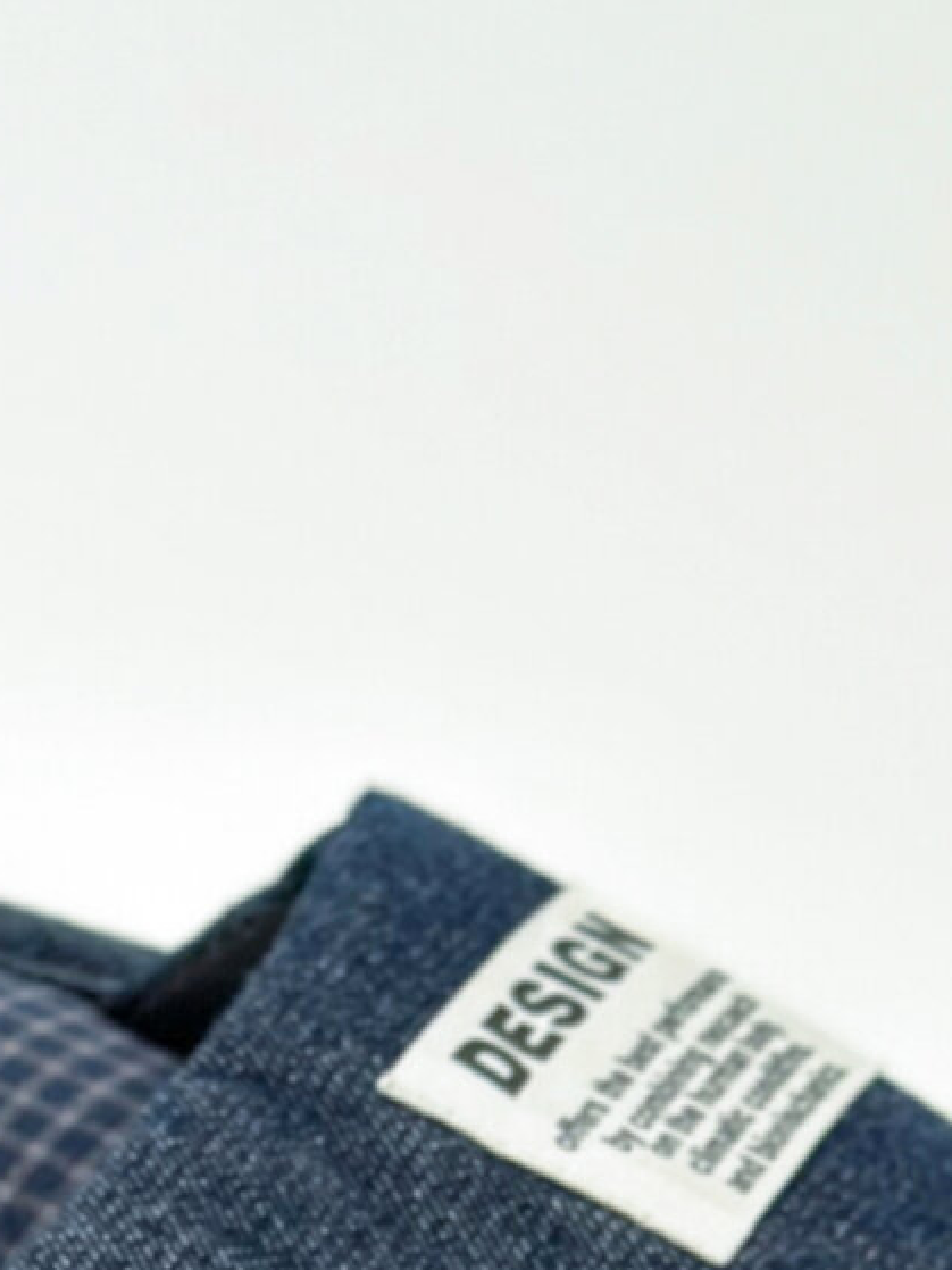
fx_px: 6053
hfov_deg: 8.9
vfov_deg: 11.4
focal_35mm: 165
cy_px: 2067
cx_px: -68
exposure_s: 1/1150
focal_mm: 6.86
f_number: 1.8
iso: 80
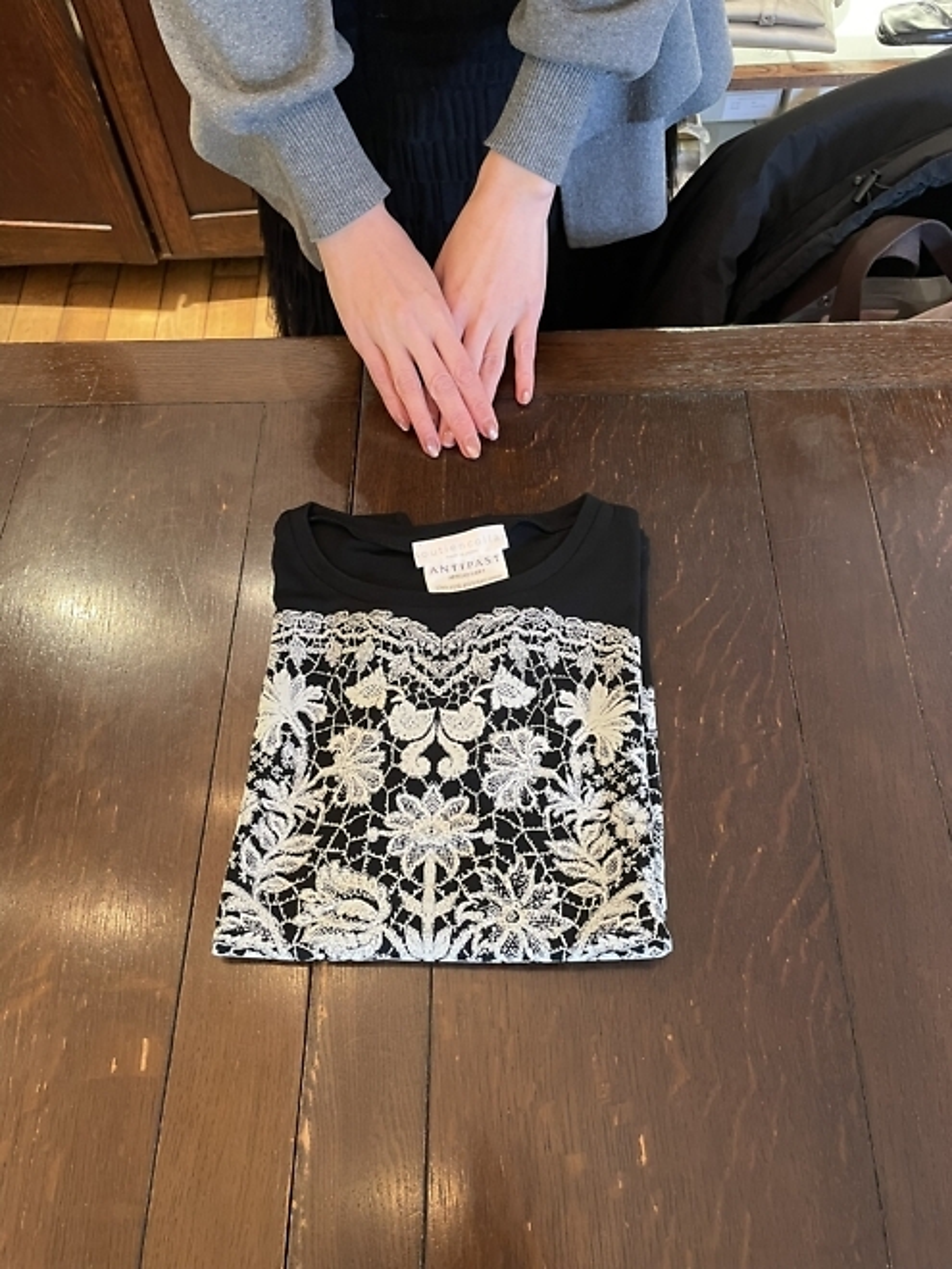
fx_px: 953
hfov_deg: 53.1
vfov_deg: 67.3
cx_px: 476
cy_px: 634
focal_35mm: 26
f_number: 1.6
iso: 400
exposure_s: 1/40
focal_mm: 4.2
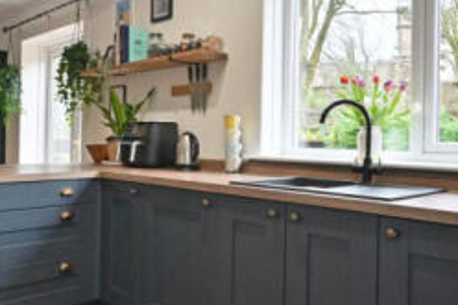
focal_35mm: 37
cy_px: 137
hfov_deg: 51.9
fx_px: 470
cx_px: 246
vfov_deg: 35.9
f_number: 18
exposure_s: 1/25
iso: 2500
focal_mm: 14
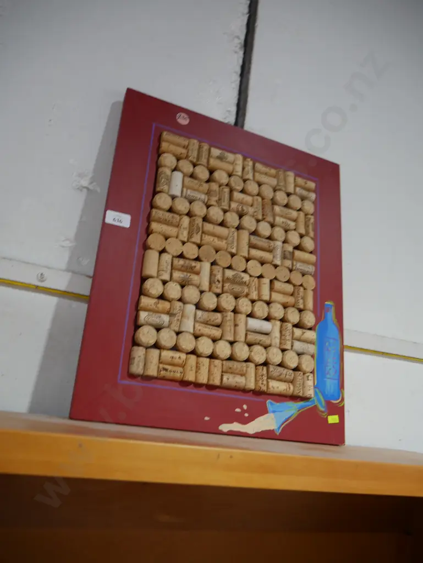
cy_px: 282
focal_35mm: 28
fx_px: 456
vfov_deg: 63.4
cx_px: 212
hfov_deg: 49.8
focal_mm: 14
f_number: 3.5
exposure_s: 1/60
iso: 320
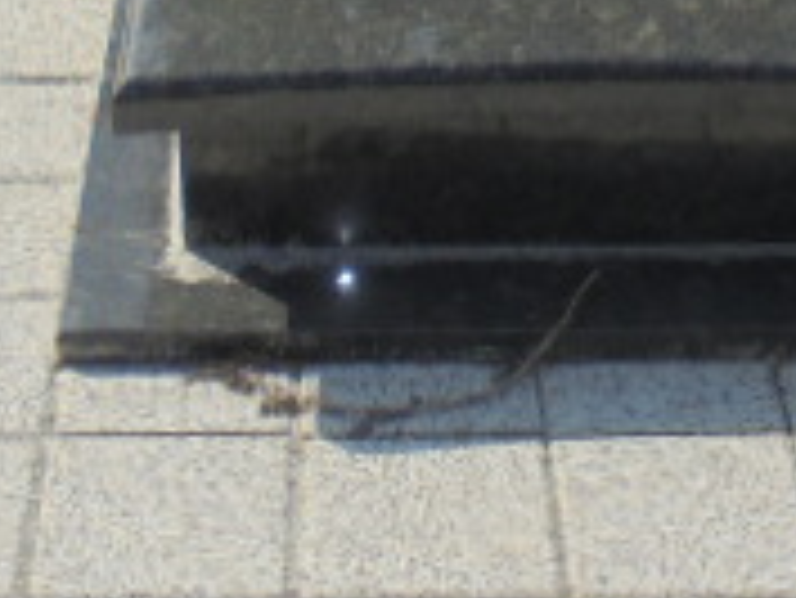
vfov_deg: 13.6
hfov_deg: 18.7
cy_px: -166
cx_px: 414
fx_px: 2416
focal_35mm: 105
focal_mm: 5.3
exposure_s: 1/800
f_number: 3.7
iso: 100
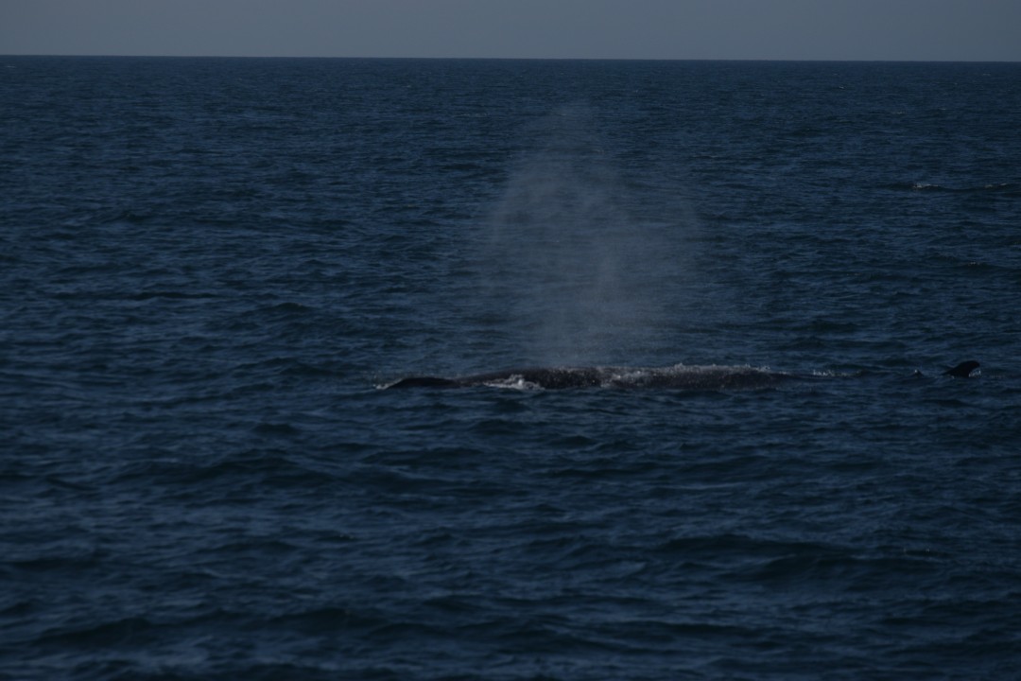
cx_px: 510
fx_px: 8508
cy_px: 340
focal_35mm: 300
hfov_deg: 6.9
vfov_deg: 4.6
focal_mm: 200
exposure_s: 1/4000
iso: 200
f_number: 7.1
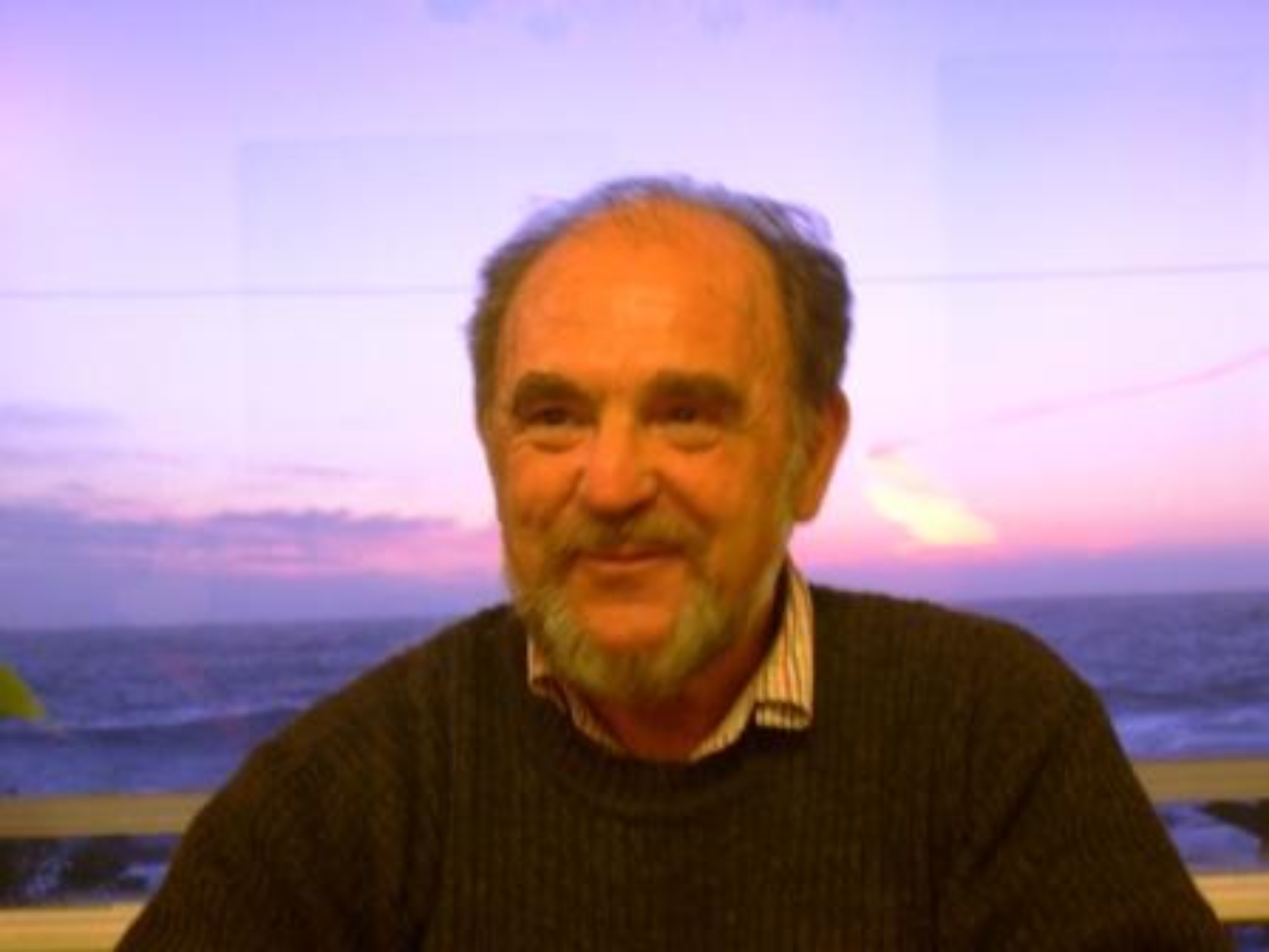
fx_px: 3373
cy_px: 476
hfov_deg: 21.3
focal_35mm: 92
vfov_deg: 16.1
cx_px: 634
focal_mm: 19.5
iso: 242
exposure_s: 1/4.8
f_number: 4.5
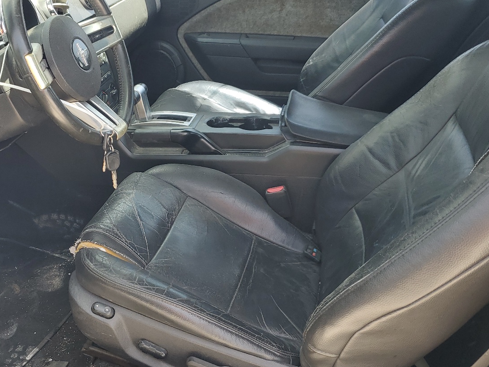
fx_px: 537
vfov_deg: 37.7
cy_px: 199
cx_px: 166
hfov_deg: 48.2
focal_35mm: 38
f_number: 1.5
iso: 50
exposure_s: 1/270
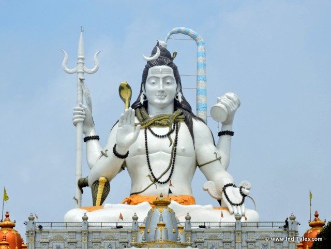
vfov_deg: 12.9
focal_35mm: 115
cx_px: 166
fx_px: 1100
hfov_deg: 17.1
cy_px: 124
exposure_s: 1/1250
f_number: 5
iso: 100
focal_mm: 20.6
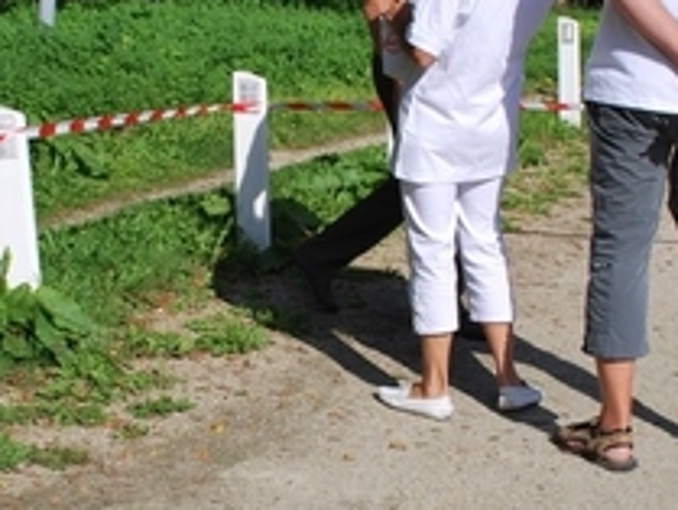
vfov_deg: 17.8
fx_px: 1627
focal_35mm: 83
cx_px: 253
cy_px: 229
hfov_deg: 23.5
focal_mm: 20
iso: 100
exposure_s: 1/320
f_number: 9
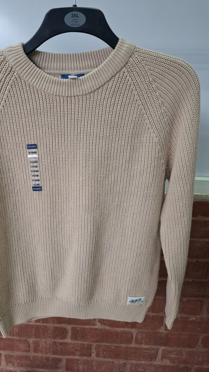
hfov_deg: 43.8
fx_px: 256
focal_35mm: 26
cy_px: 183
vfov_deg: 71.9
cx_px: 70
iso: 200
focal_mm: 5.54
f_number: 1.8
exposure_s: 1/50
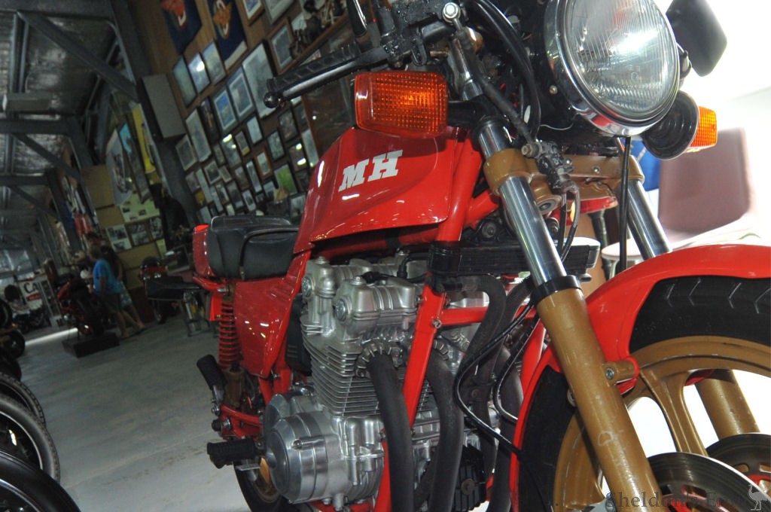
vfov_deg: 81.1
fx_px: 299
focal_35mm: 14
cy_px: 256
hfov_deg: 104.3
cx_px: 386
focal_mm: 14
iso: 1250
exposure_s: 1/250
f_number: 4
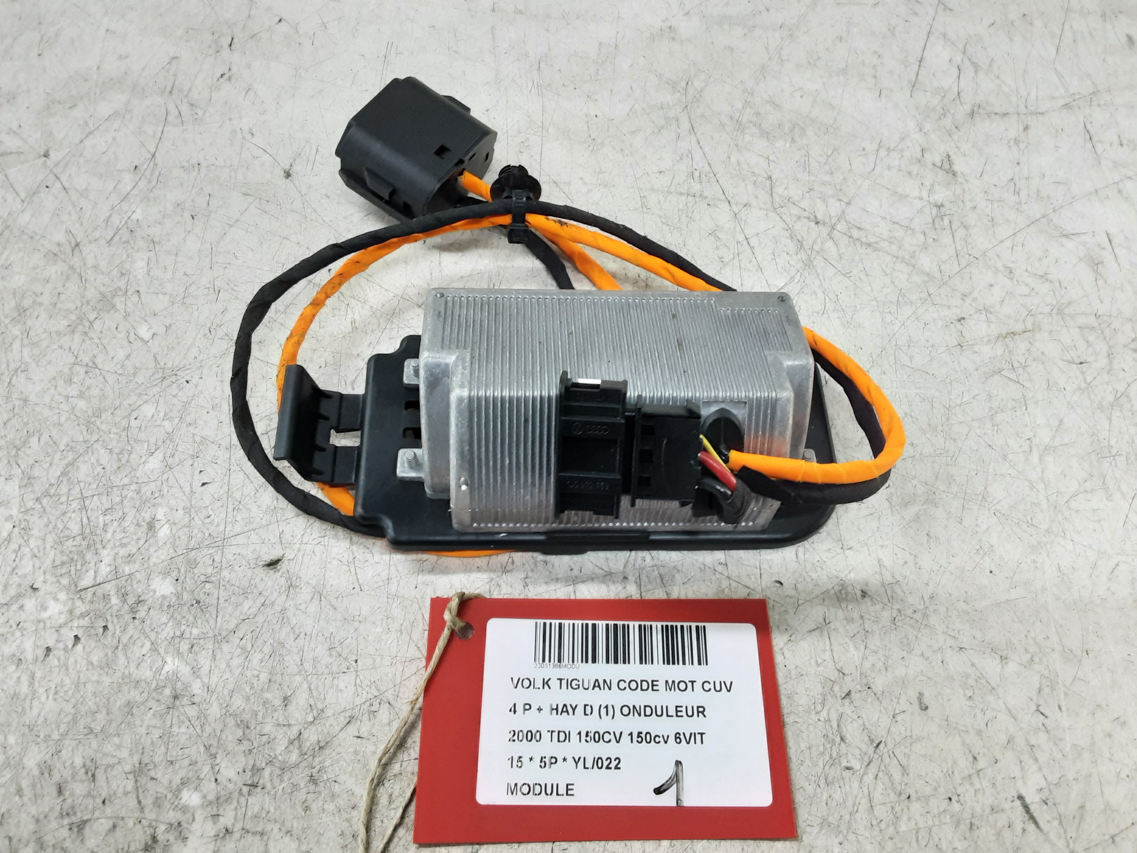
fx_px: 887
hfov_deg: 65.3
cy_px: 426
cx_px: 568
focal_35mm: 27
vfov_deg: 51.4
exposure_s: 1/50
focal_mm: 2.91
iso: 125
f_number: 1.9
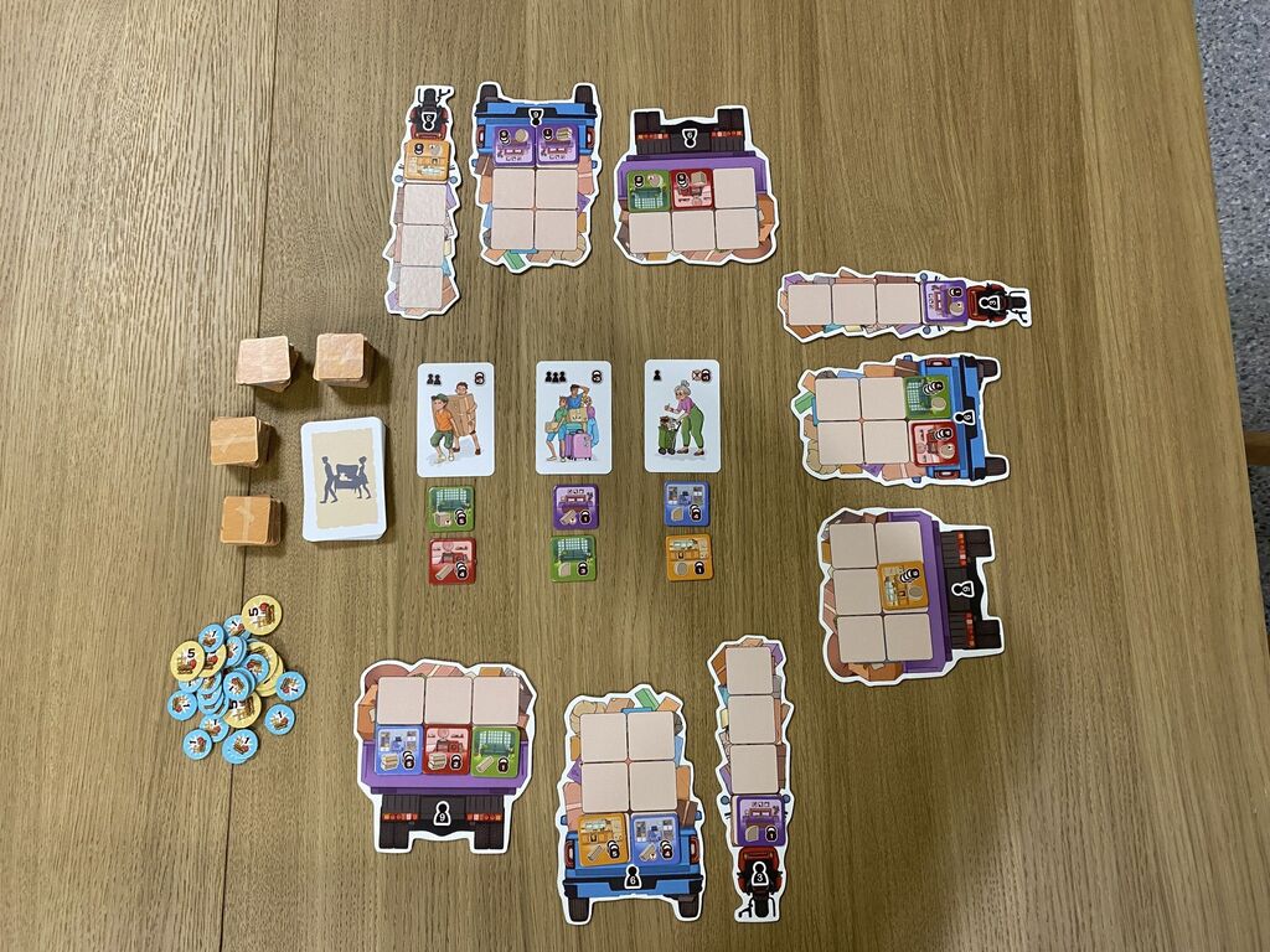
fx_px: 954
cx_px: 635
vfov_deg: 53.1
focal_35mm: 26
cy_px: 476
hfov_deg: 67.3
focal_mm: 4.25
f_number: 1.8
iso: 80
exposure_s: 1/50
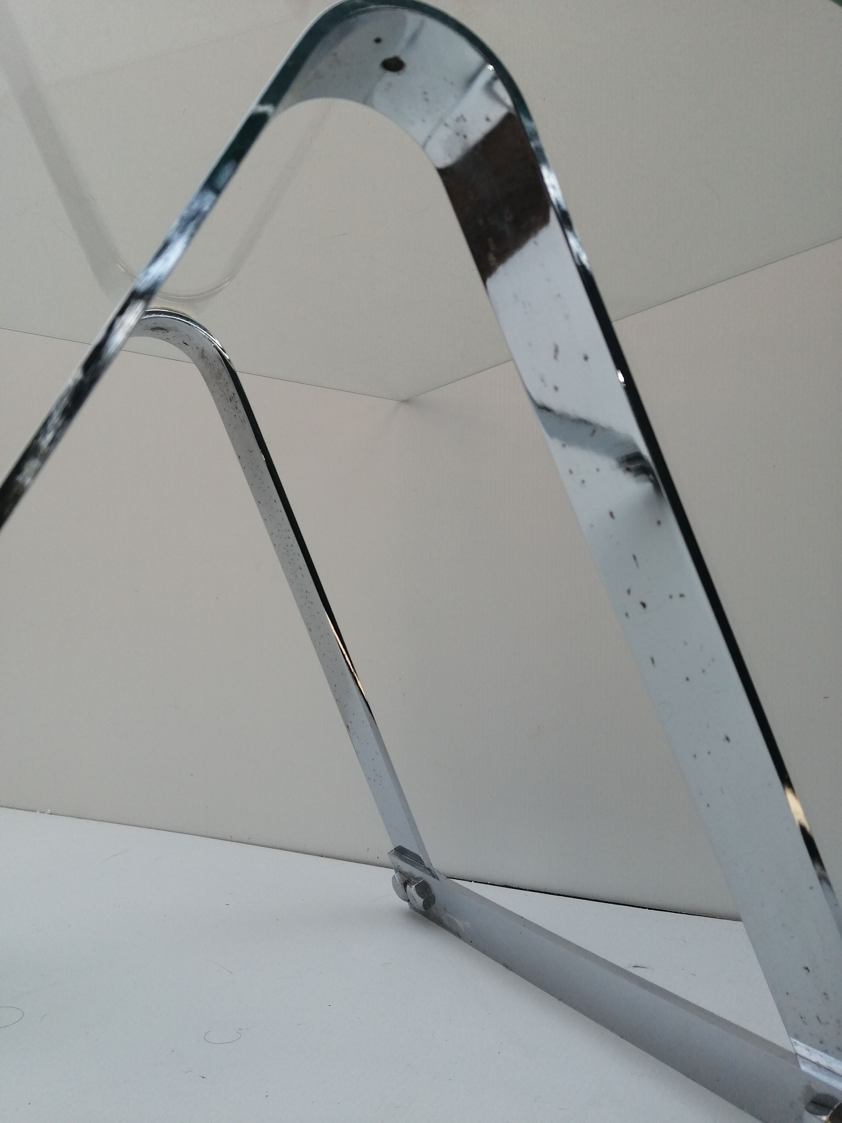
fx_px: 843
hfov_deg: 53.1
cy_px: 562
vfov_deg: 67.3
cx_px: 421
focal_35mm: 26
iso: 50
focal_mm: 3.46
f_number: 1.8
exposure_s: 1/760
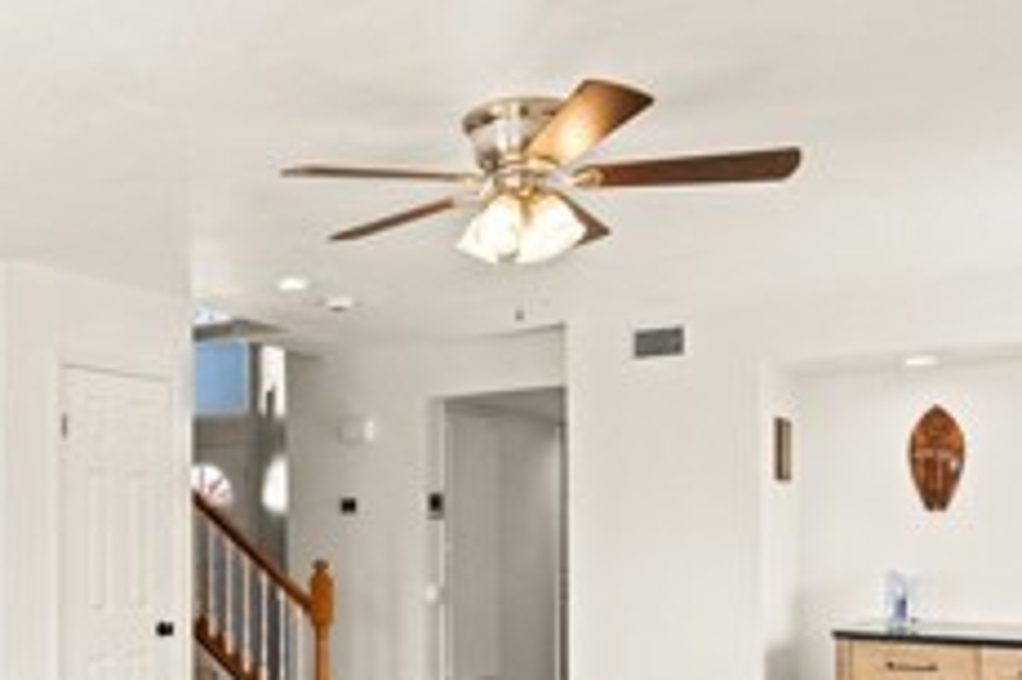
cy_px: 558
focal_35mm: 39
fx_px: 1106
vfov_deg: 33.1
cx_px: 196
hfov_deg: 46.8
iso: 2000
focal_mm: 14
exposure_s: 1/160
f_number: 8
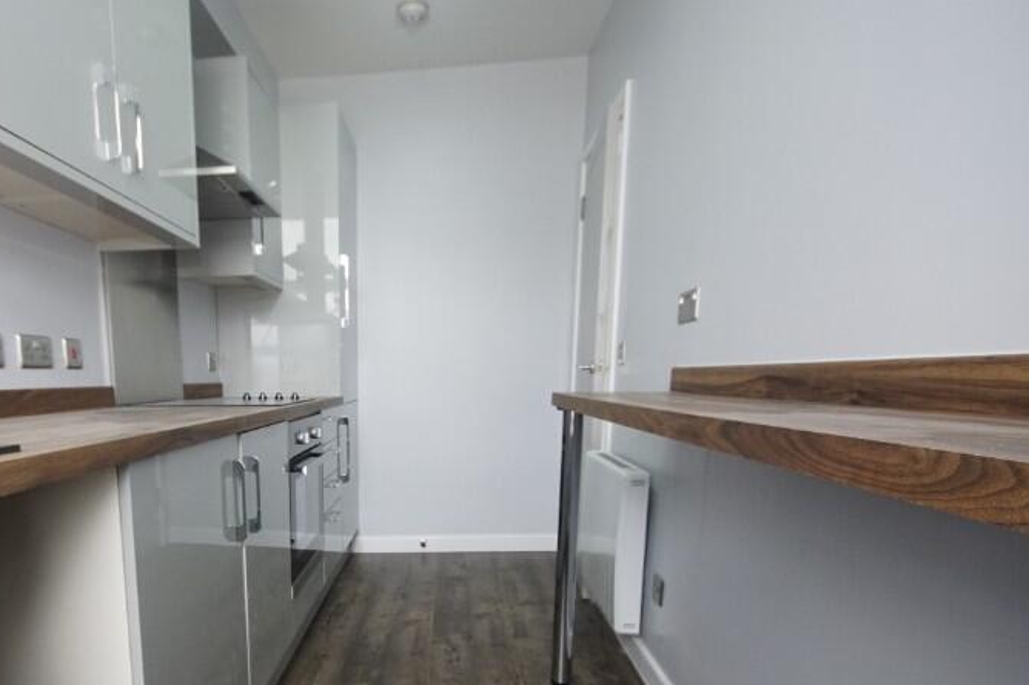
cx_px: 356
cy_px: 496
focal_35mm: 23
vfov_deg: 53.1
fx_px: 657
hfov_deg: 74.1
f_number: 6.3
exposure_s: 1/60
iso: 800
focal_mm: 10
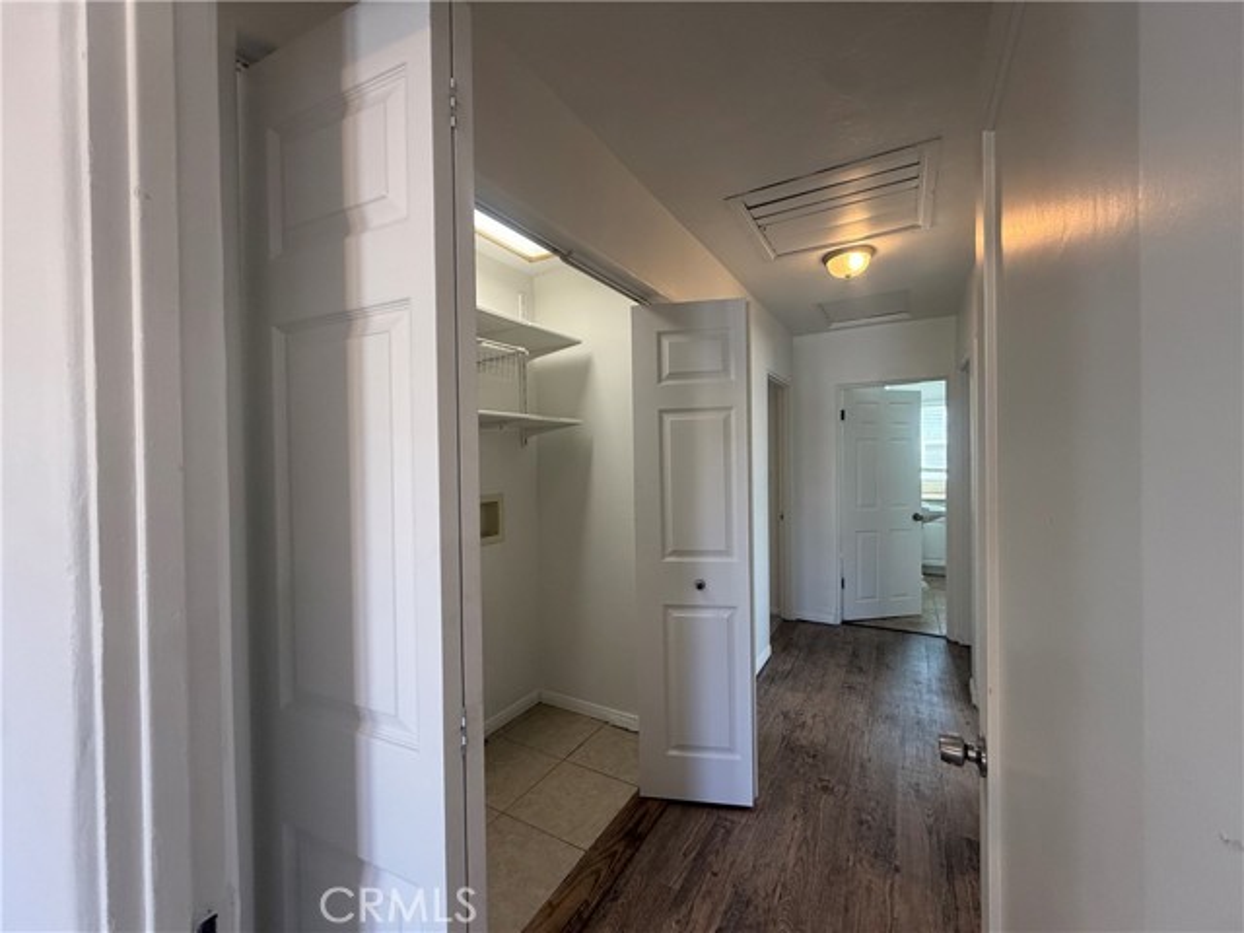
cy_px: 466
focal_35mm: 14
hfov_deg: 102.1
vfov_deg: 85.7
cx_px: 622
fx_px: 503
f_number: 2.2
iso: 200
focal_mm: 2.22
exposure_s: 1/120
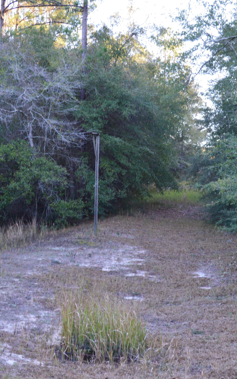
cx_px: 119
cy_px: 190
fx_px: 690
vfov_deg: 30.7
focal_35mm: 67
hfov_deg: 19.5
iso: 800
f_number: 8
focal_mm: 29
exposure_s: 1/60
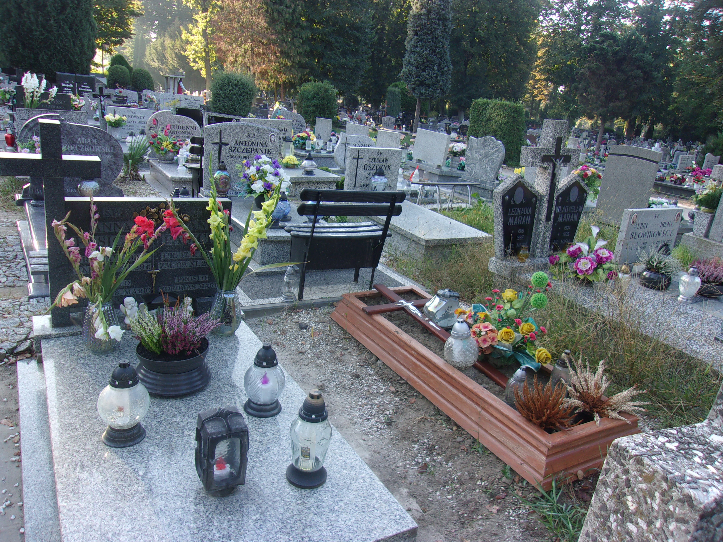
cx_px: 362
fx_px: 564
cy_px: 271
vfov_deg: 51.4
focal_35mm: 27
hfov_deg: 65.3
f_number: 3
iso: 80
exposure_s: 1/90
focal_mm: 4.9
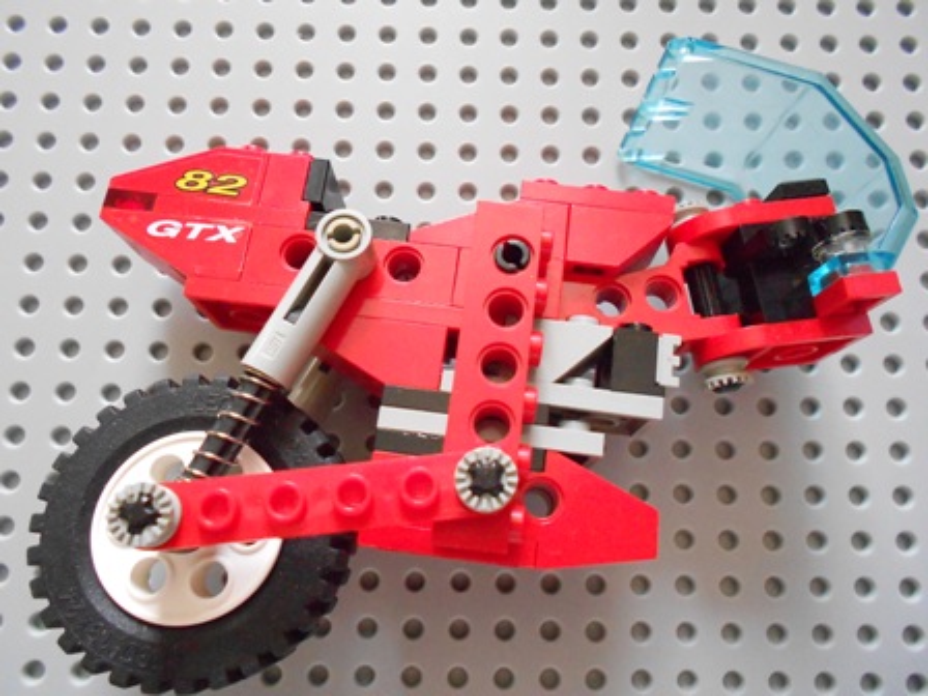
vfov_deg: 53.1
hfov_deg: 67.3
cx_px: 464
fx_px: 697
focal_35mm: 26
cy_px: 348
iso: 800
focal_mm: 4.6
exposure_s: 1/50
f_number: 3.2
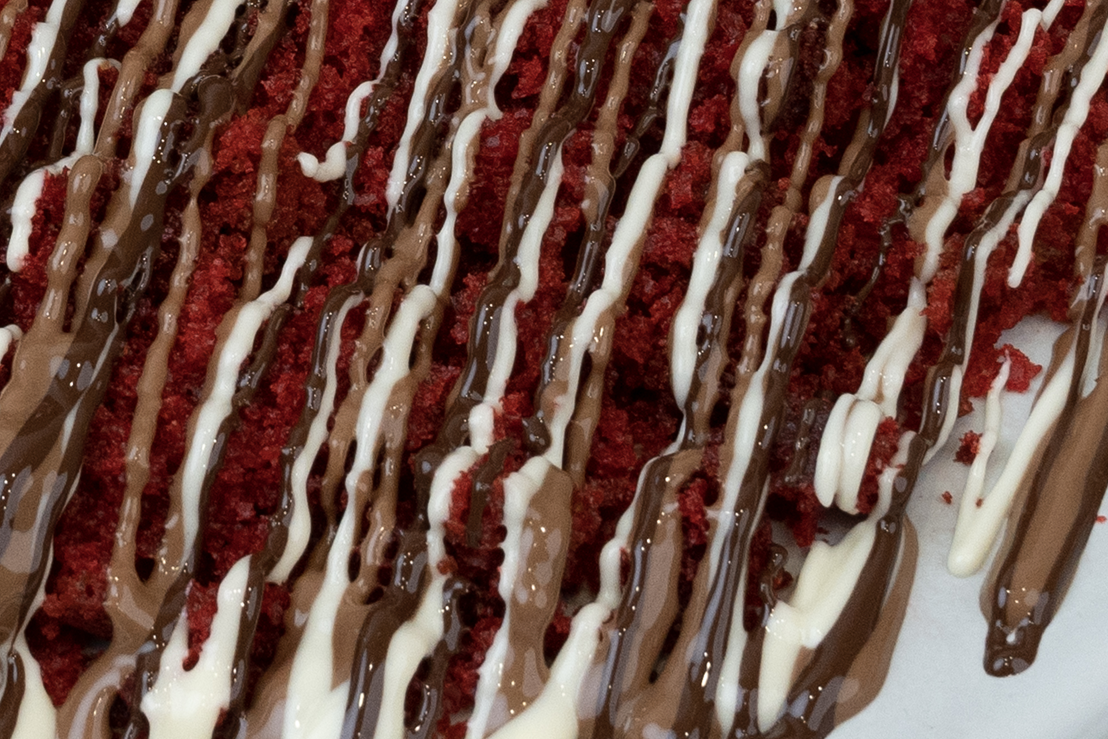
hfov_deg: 8.3
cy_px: 19
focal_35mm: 247
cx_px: 242
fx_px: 7602
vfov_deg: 5.6
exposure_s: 1/200
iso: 200
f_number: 4.5
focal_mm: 70
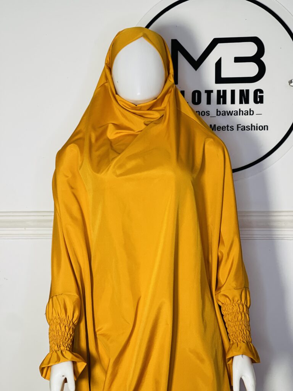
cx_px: 146
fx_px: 722
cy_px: 196
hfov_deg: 22.9
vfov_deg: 30.3
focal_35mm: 64
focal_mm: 7.5
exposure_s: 1/119
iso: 100
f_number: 2.2
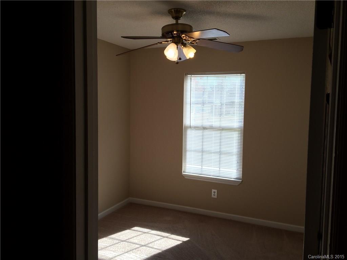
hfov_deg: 61.7
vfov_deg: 48.2
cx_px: 174
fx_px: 291
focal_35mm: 29
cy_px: 130
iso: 32
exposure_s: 1/277
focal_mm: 4.15
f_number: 2.2
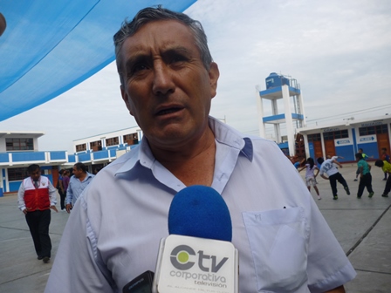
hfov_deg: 63.4
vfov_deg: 49.7
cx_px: 196
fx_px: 316
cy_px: 146
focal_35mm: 28
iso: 100
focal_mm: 5
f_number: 9
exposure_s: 1/125
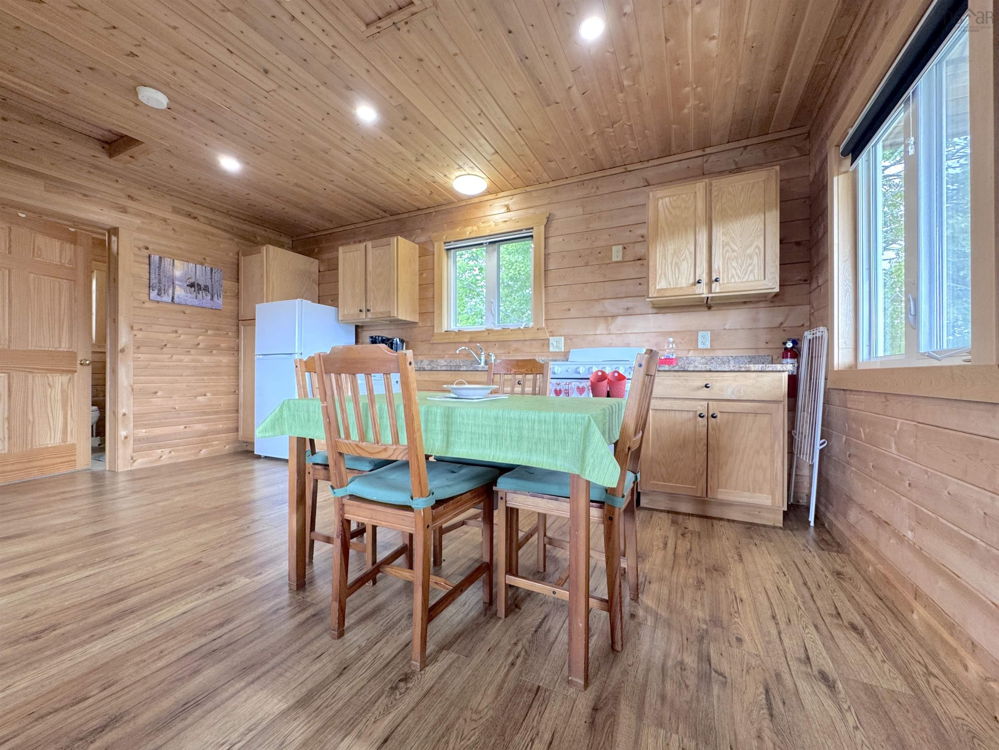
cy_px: 375
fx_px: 404
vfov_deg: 85.7
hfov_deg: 102.1
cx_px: 500
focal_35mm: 14
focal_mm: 2.22
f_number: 2.2
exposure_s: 1/60
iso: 160
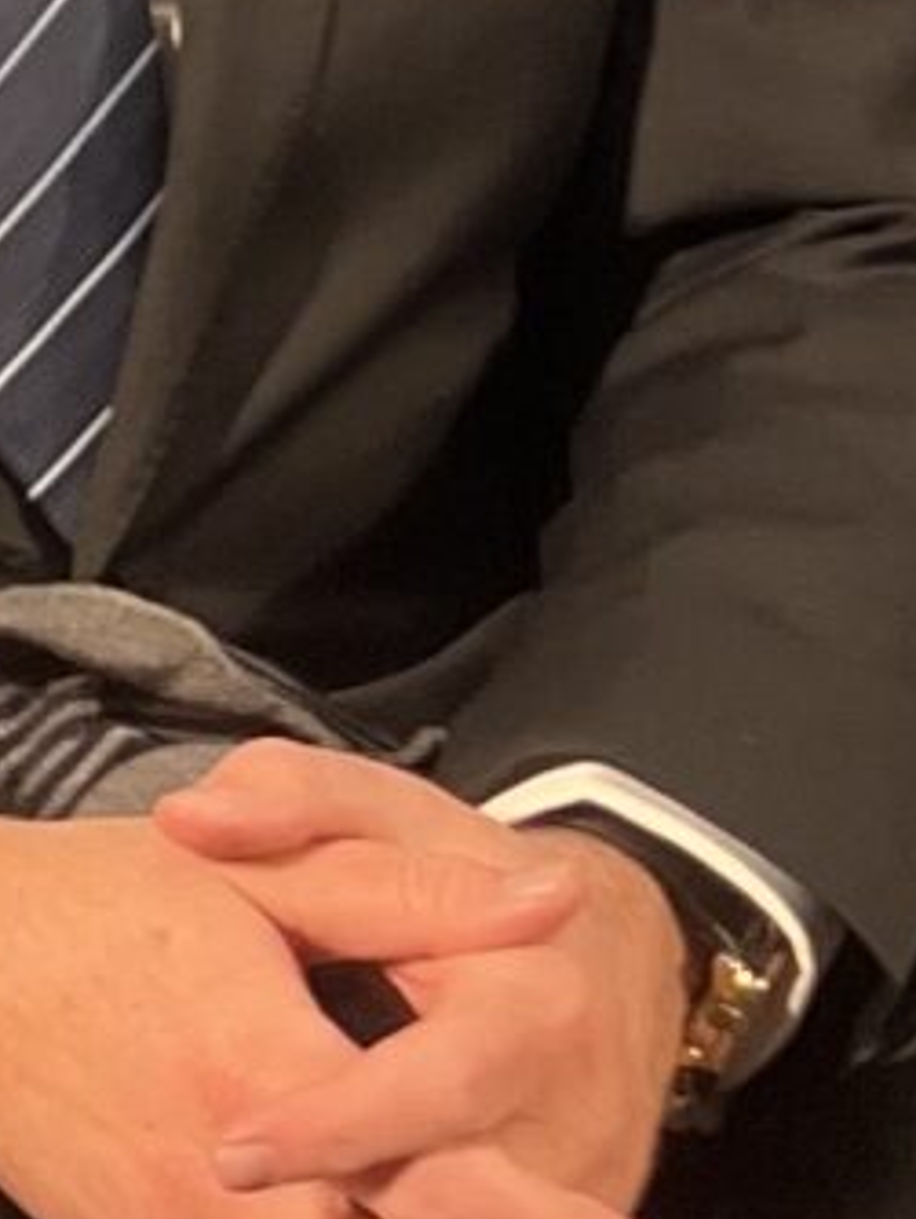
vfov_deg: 9.9
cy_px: 11
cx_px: -1617
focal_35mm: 199
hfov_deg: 6.9
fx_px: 7012
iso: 100
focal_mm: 5.7
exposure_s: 1/100
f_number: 1.5
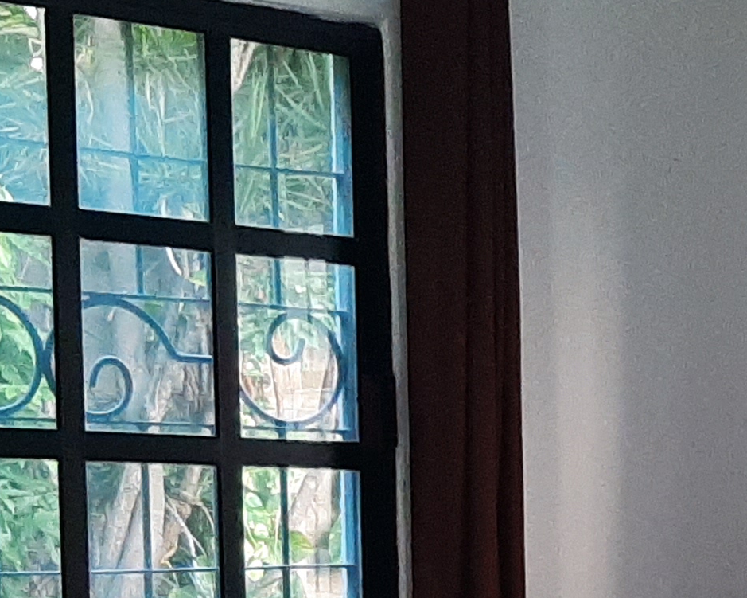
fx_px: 2410
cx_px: 836
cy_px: 750
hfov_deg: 17.0
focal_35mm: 109
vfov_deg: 13.7
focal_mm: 3.93
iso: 160
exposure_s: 1/60
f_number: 1.7
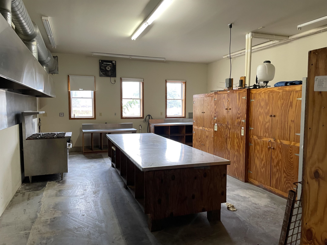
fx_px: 246
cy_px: 122
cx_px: 164
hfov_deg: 67.3
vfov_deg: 53.1
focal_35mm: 26
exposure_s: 1/60
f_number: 1.6
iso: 200
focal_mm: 4.2
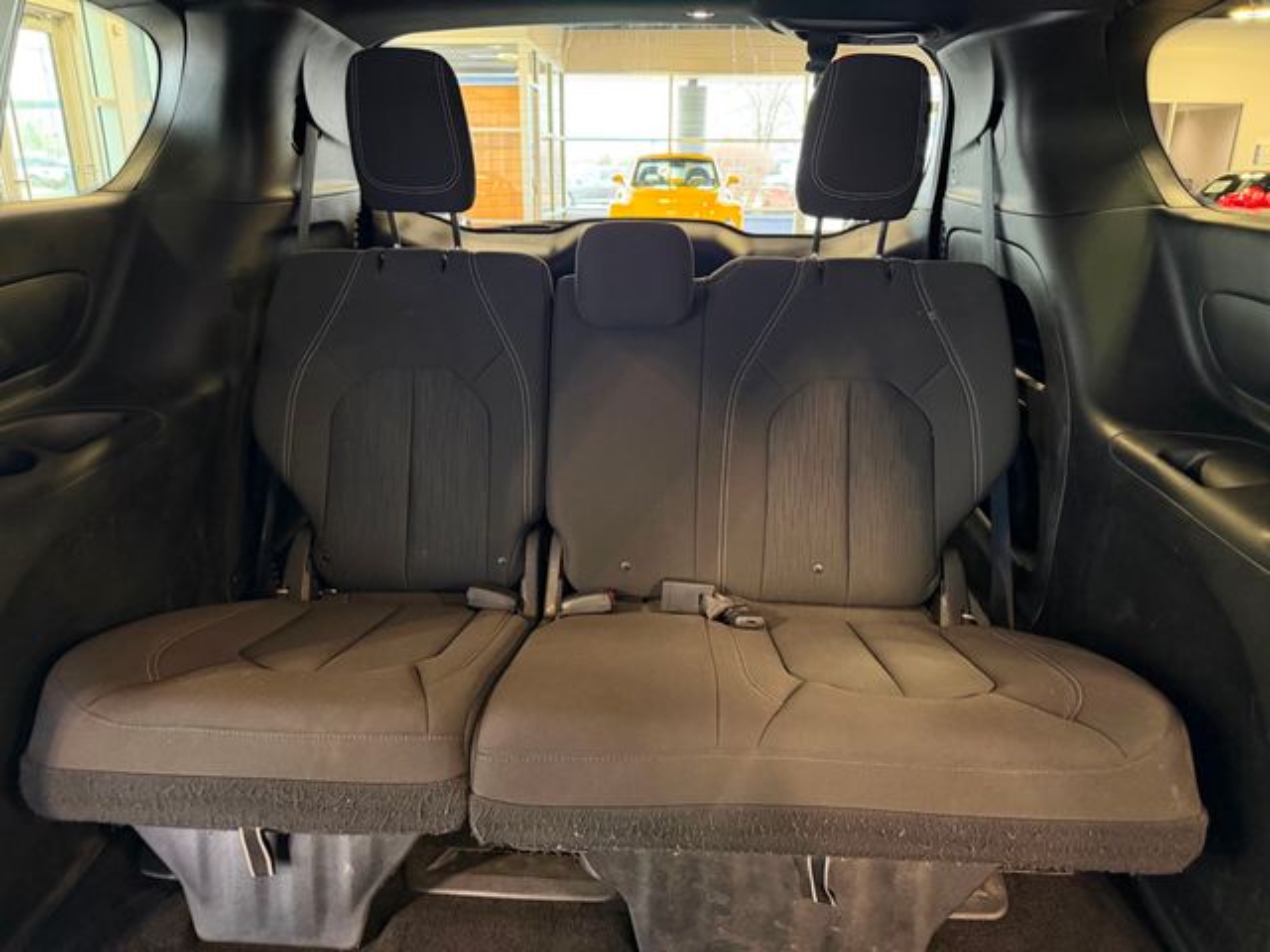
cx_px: 635
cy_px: 476
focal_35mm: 24
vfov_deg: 56.8
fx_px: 881
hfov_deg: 71.6
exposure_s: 1/30
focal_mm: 6.76
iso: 800
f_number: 1.78
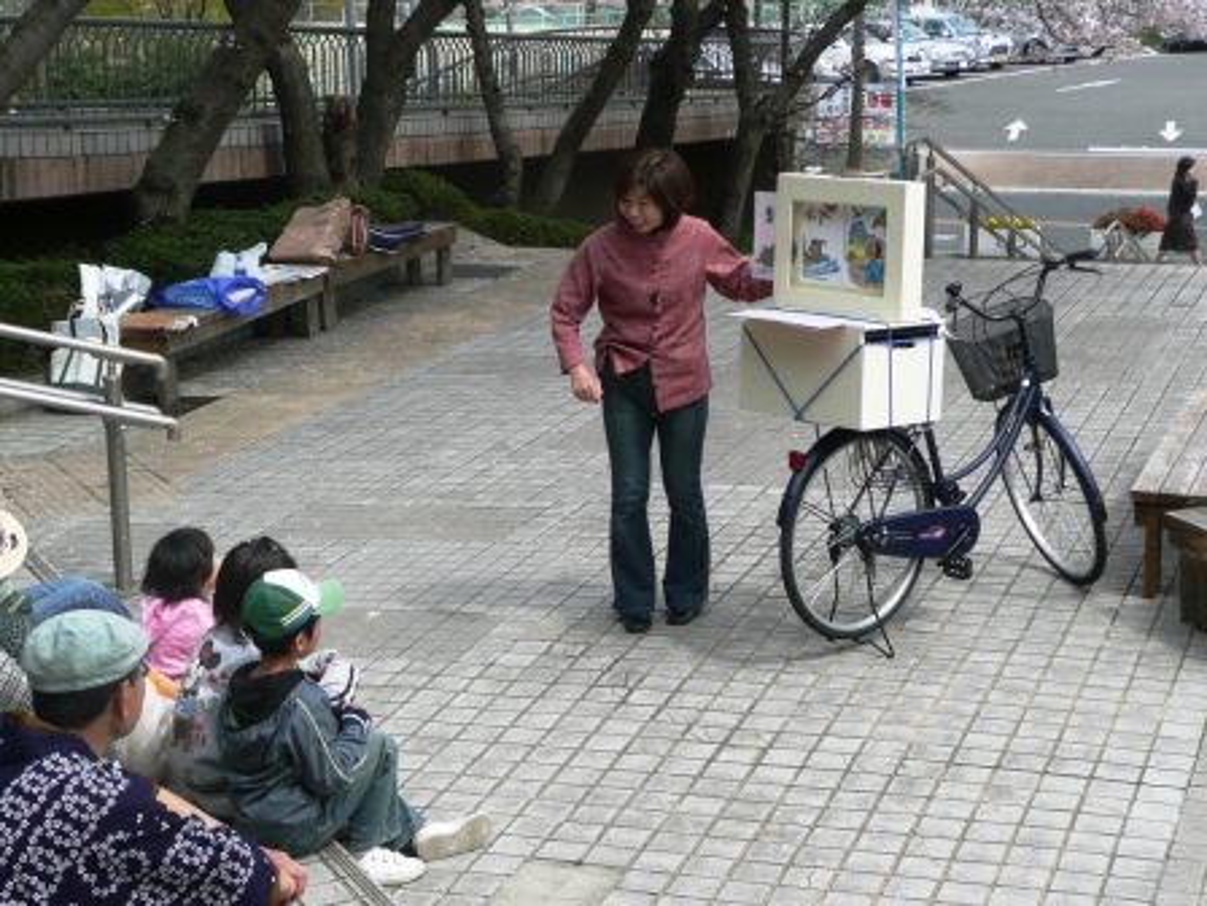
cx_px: 604
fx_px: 2511
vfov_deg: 20.4
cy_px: 453
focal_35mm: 72
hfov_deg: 27.0
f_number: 4.6
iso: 100
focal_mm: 11.8
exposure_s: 1/400
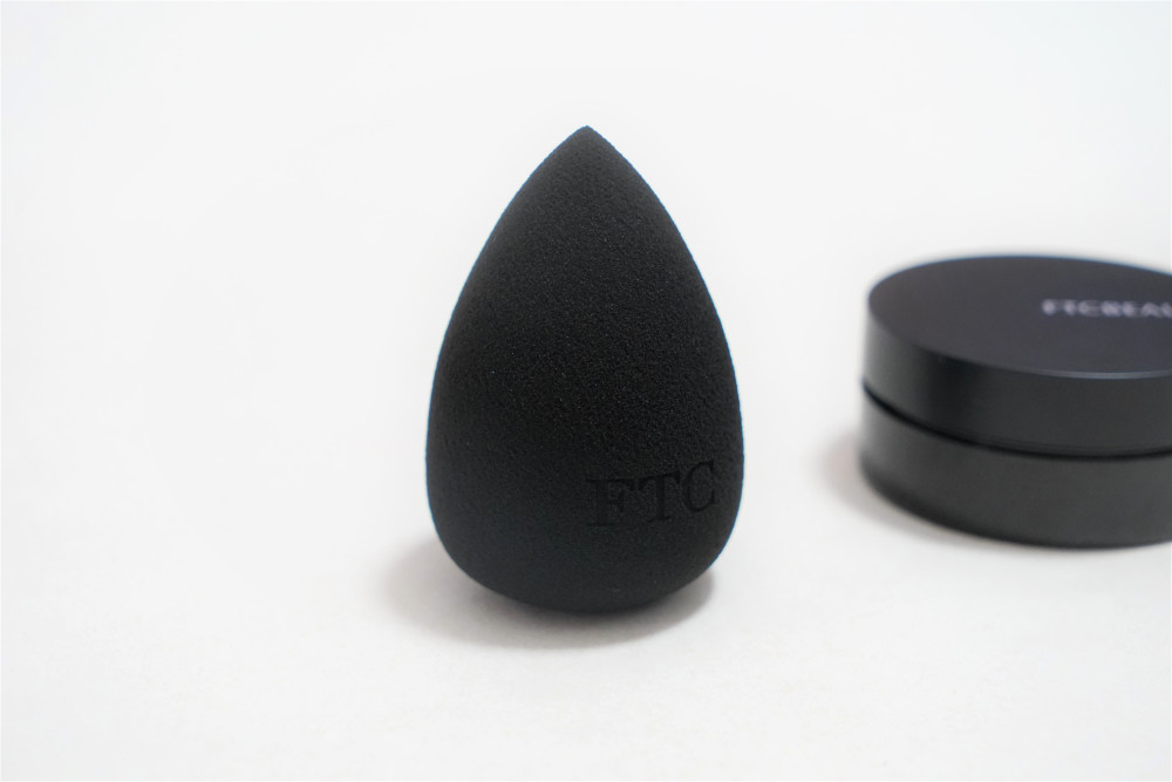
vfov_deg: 19.5
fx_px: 2279
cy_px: 391
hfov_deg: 28.8
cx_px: 586
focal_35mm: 70
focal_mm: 70
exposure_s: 1/125
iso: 5000
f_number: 6.3
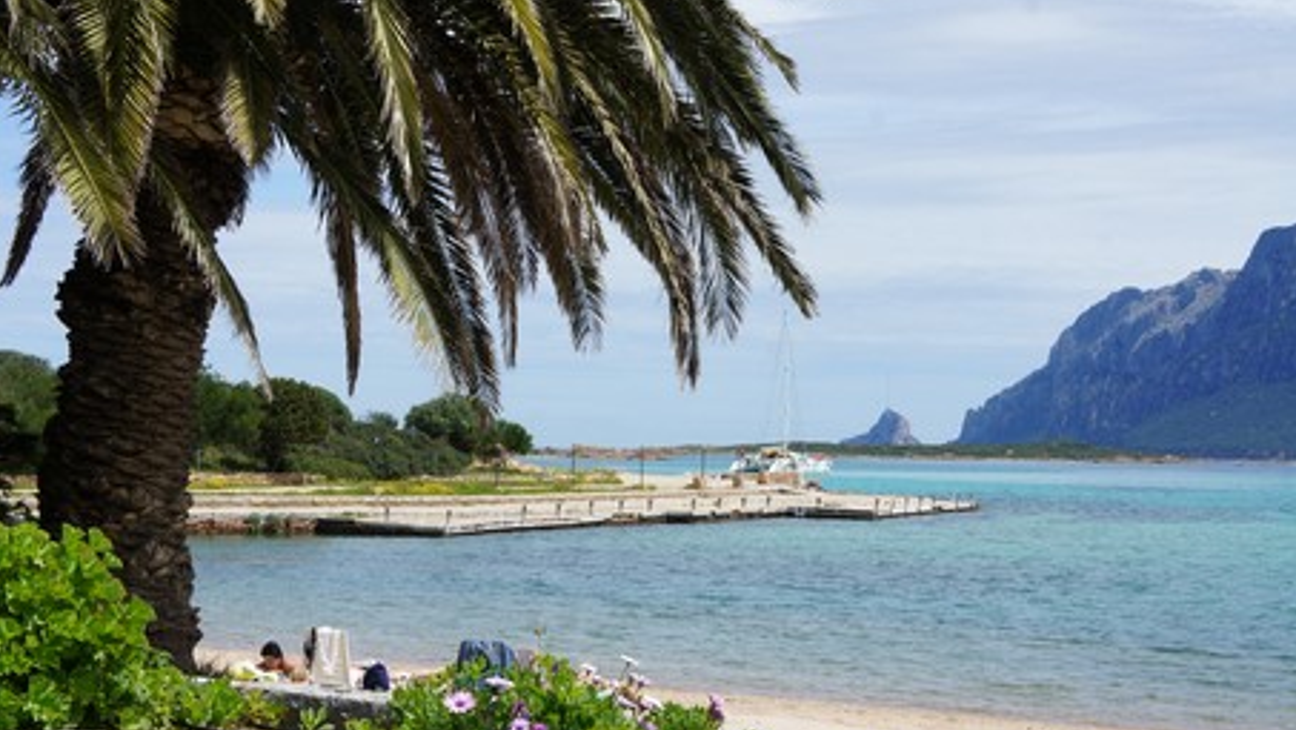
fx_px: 2303
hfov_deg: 31.4
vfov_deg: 18.0
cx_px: 655
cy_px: 378
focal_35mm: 67
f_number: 13
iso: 200
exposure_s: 1/250
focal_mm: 42
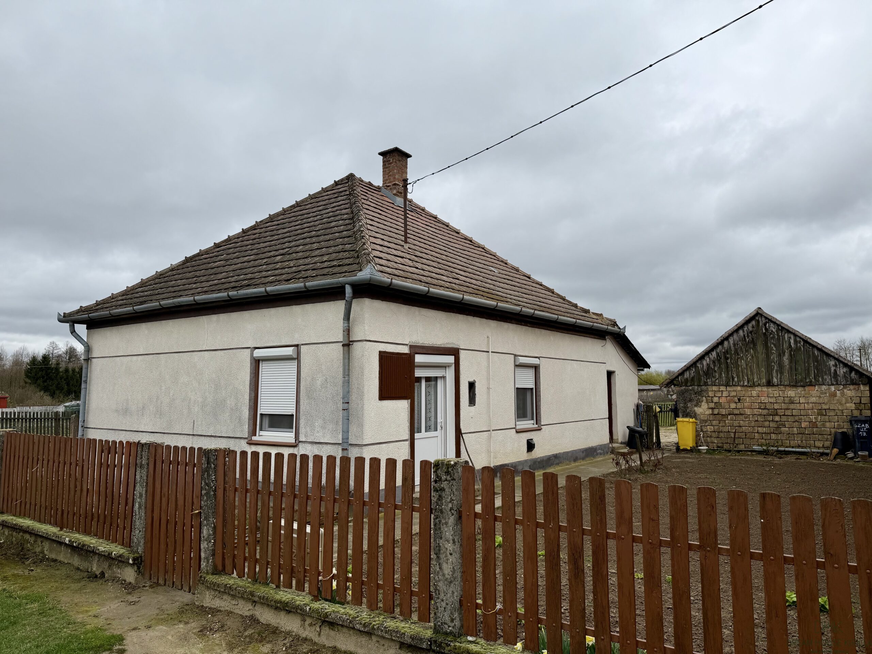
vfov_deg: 56.8
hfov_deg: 71.6
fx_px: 605
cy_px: 327
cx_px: 436
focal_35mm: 24
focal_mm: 6.76
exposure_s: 1/4405
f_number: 1.78
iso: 80
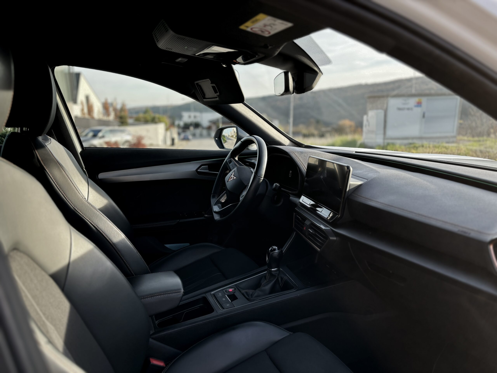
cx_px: 248
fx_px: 373
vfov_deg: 53.1
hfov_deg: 67.3
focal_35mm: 26
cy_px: 186
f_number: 1.6
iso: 50
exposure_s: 1/284
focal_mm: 5.96
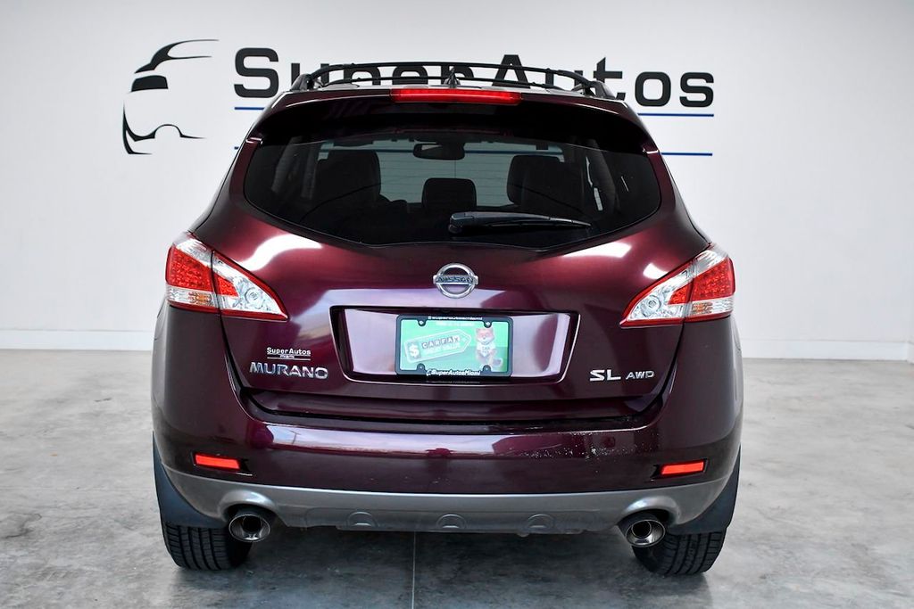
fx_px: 1168
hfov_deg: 42.7
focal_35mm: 46
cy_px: 304
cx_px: 457
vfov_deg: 29.3
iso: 2500
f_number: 4.5
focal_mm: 31
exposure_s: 1/1000
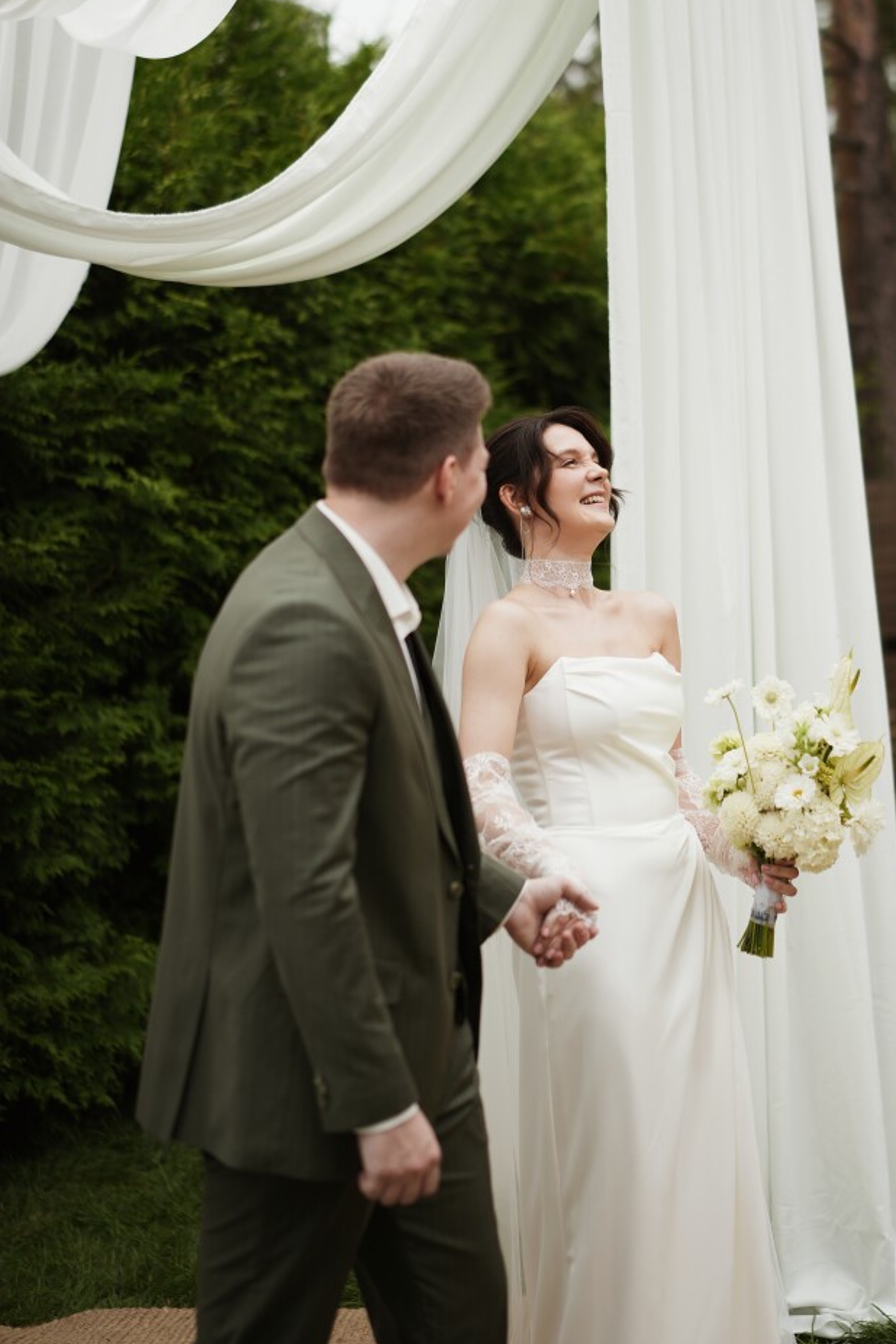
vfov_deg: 29.1
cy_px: 493
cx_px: 605
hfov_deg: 19.7
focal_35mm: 69
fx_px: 2576
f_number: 1.4
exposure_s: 1/3200
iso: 160
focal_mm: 50
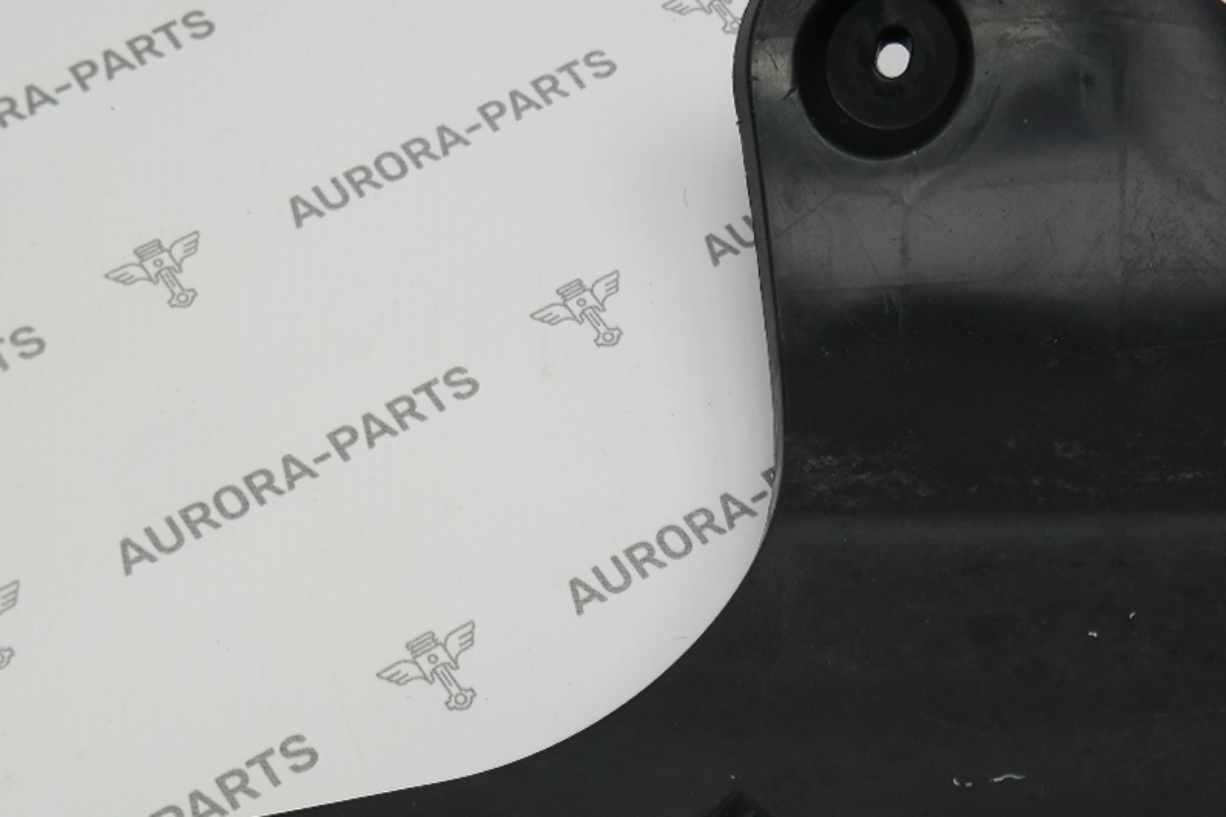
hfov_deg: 31.9
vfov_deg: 21.2
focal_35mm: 63
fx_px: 2145
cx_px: 581
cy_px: 692
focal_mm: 19
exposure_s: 1/80
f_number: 3.5
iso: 100
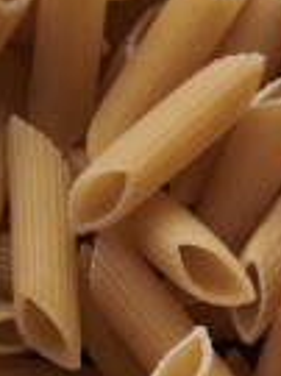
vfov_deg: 6.9
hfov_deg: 4.7
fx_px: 3090
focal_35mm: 285
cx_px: 1105
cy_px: 565
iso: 160
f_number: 8
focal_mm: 50
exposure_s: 1/100
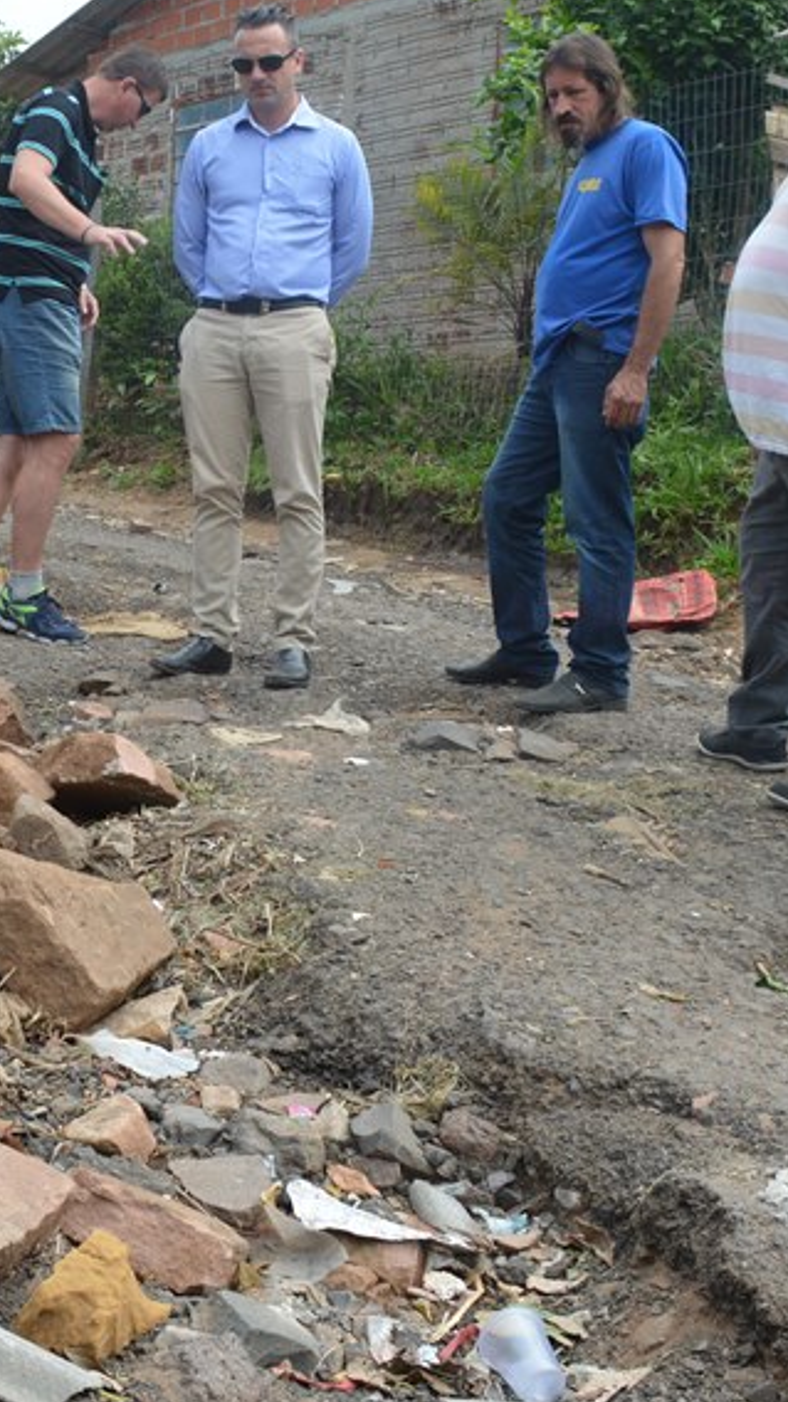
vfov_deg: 40.4
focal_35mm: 51
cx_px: 141
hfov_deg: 23.1
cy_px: 566
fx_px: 1897
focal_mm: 18
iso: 200
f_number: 8
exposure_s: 1/250
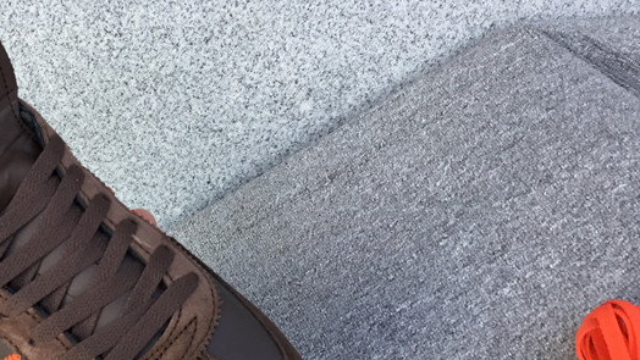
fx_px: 984
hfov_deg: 34.7
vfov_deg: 20.7
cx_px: 110
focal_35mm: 58
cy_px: 239
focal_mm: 3.3
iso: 40
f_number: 2.4
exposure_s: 1/100
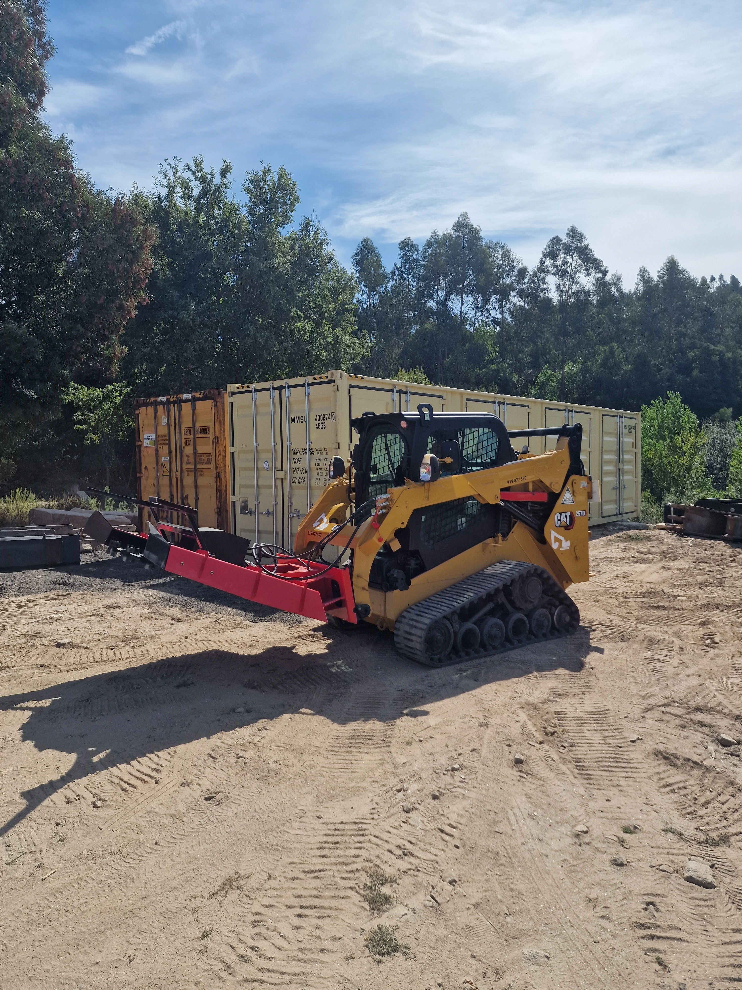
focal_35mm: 23
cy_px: 495
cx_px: 371
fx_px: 657
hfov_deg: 58.9
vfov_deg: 73.9
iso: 50
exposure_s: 1/2152
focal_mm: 6.4
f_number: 1.8
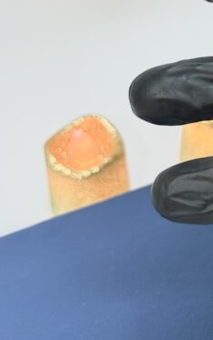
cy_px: 68
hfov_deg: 11.8
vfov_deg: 18.9
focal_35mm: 109
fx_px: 1013
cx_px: 251
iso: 100
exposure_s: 1/100
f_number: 1.78
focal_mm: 6.76
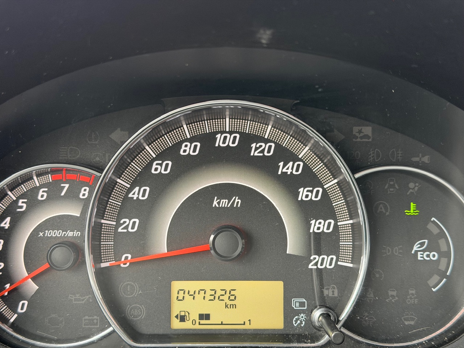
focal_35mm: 48
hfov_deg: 39.7
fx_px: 643
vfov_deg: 30.3
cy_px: 174
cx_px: 232
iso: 250
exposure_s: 1/60
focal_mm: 6.76
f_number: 1.78
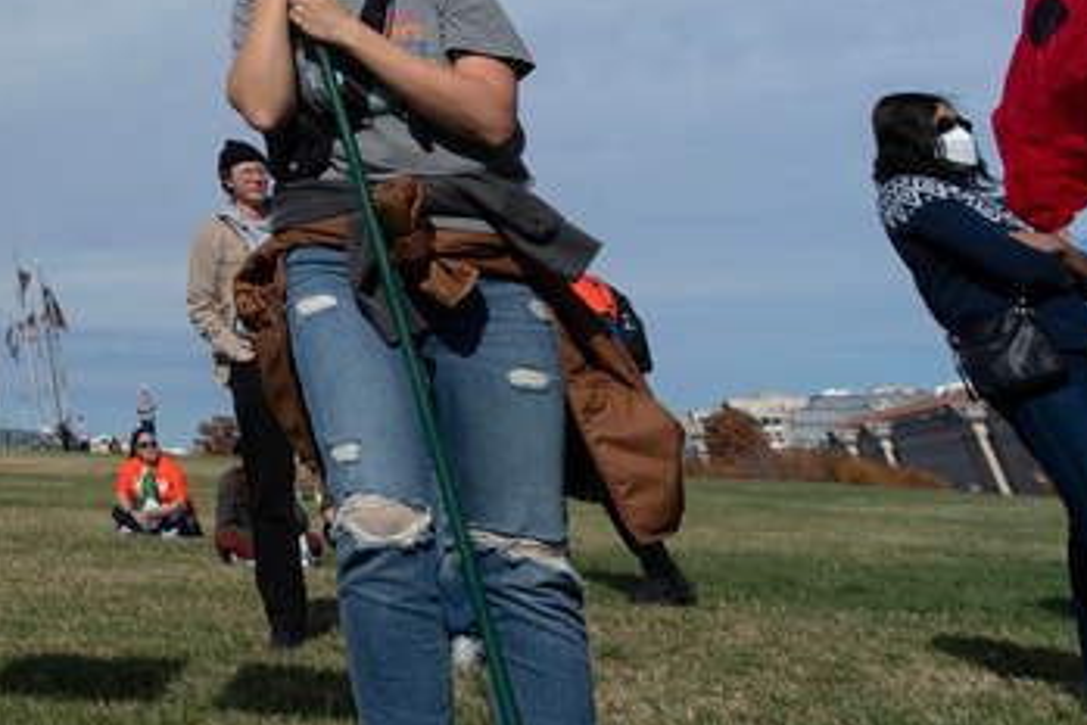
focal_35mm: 47
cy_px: -297
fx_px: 1420
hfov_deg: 29.5
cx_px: -461
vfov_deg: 23.9
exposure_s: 1/2500
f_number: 2.8
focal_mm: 16
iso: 80
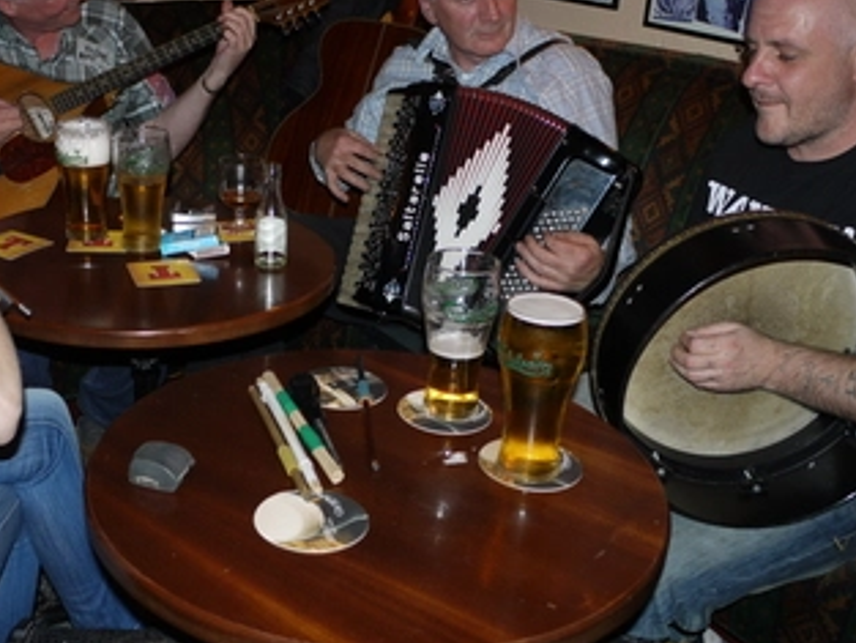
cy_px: 279
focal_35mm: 46
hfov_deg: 41.0
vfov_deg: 31.5
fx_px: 1138
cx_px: 331
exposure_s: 1/8
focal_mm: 18
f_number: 3.9
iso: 100
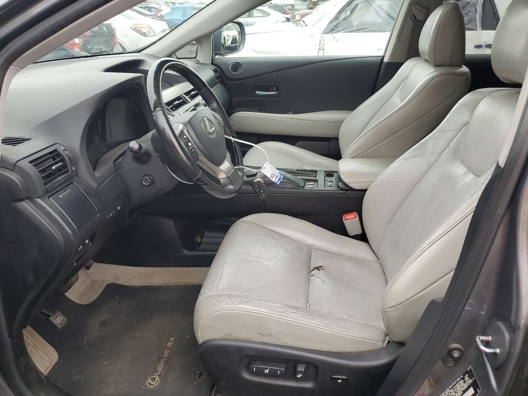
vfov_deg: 53.1
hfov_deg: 67.3
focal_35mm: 26
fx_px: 397
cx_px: 264
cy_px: 198
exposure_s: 1/196
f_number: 1.5
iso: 50
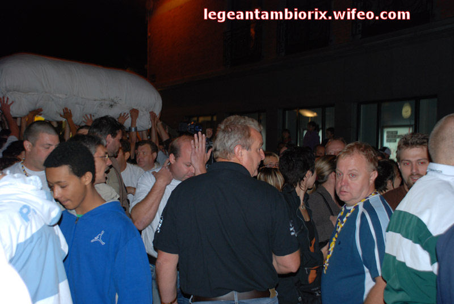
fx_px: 587
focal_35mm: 46
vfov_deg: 29.0
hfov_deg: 42.3
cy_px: 152
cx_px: 227
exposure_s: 1/60
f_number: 4.2
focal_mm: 31
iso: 320
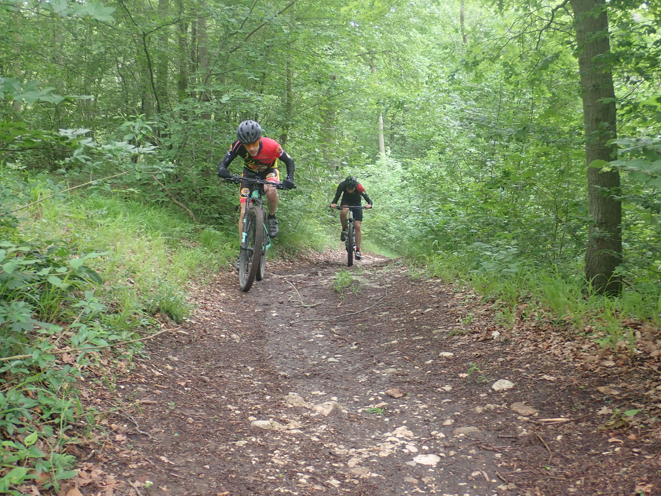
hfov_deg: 46.8
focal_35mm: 40
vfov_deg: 36.0
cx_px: 330
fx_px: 764
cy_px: 248
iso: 200
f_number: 2.8
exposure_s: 1/80
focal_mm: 7.34
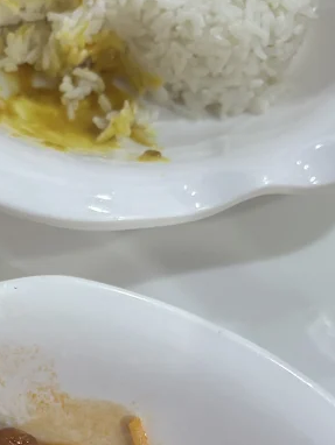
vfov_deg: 19.5
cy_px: 436
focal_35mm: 98
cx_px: -137
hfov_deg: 14.3
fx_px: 1263
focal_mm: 5.96
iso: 100
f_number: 1.6
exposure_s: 1/49
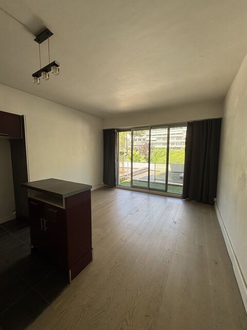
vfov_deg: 102.1
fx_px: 133
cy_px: 165
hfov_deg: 85.7
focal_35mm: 14
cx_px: 124
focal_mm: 2.22
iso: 40
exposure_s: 1/136
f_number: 2.2
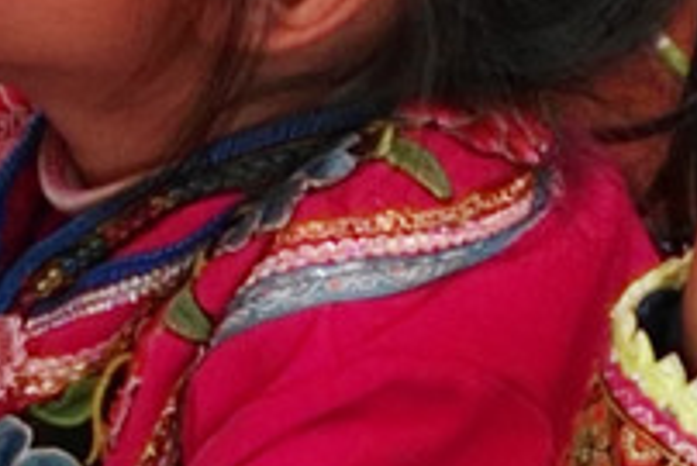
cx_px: 242
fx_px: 1395
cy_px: -78
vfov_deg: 18.1
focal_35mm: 72
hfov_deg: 27.9
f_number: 2
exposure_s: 1/100
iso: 97
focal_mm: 2.96
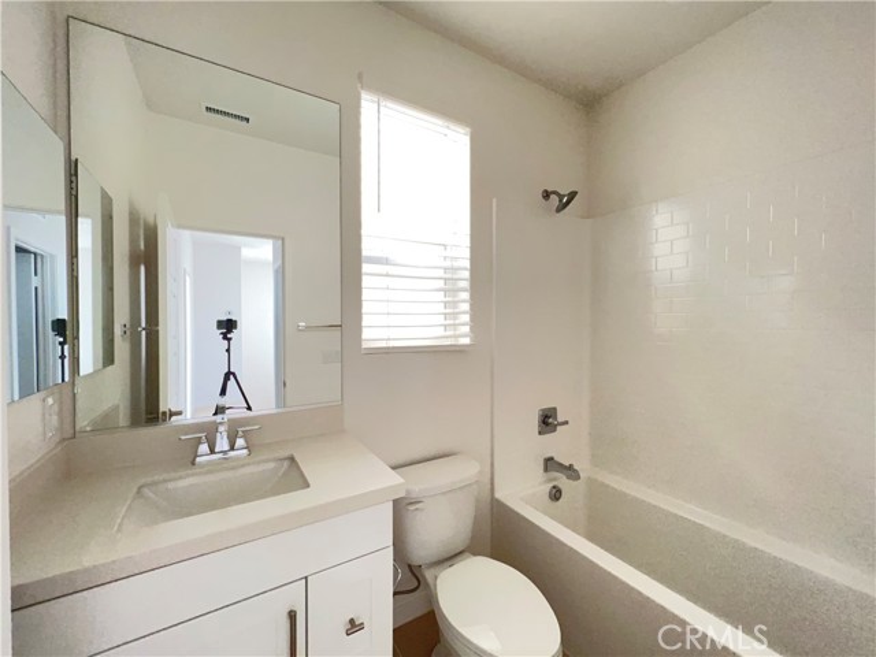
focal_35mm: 13
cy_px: 328
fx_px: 329
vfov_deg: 89.9
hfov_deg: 106.2
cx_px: 438
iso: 640
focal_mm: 1.57
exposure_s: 1/60
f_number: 1.8
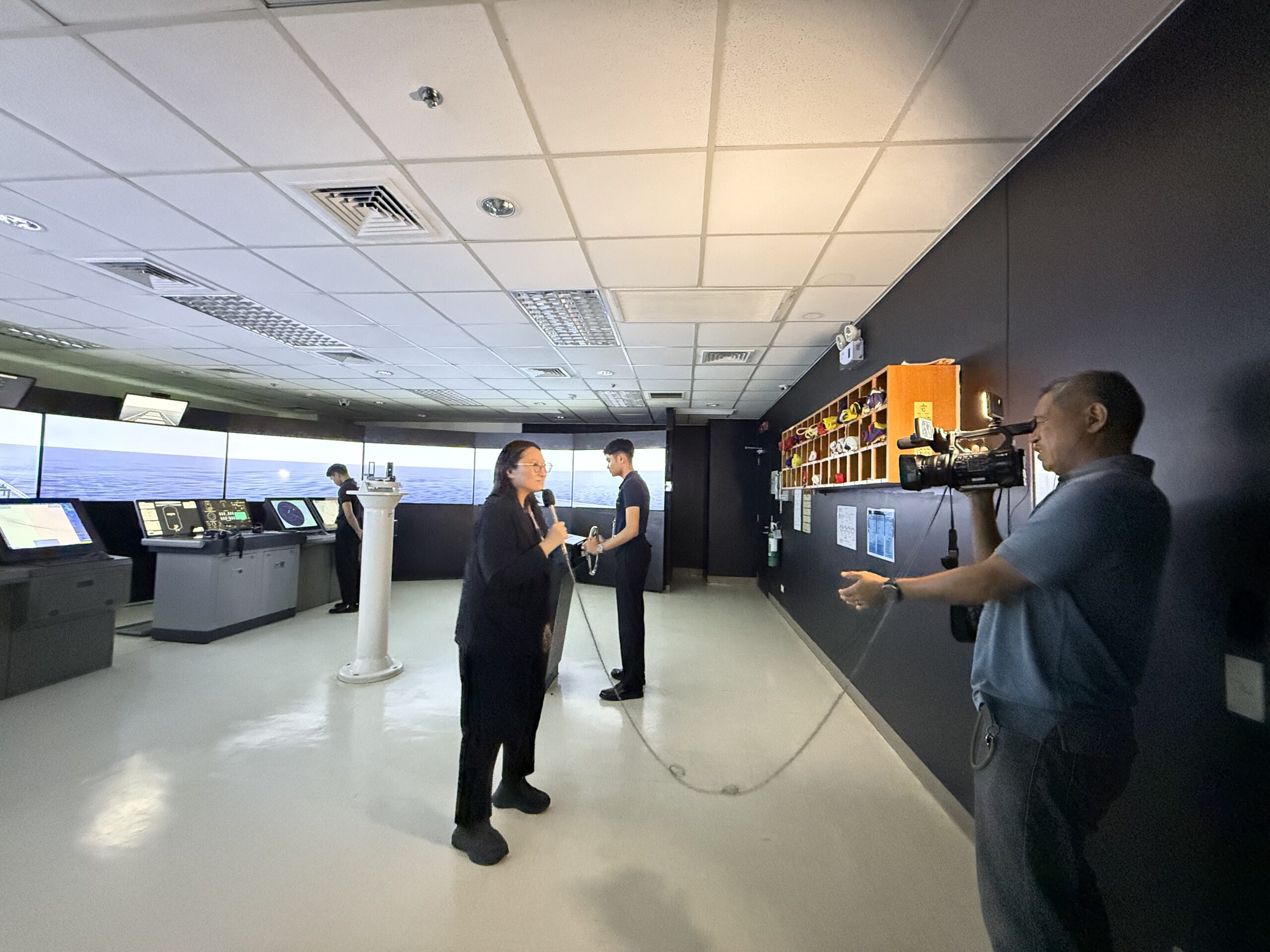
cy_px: 476
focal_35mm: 14
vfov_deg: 85.7
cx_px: 635
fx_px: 514
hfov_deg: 102.1
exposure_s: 1/60
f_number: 2.2
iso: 1250
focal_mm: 2.22
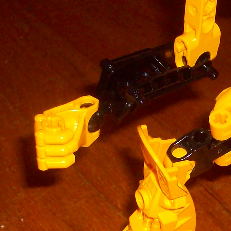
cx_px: 299
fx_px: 1216
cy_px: 168
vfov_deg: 10.8
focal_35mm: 161
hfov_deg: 10.6
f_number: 3.6
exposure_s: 1/70.6
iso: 160
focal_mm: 8.8
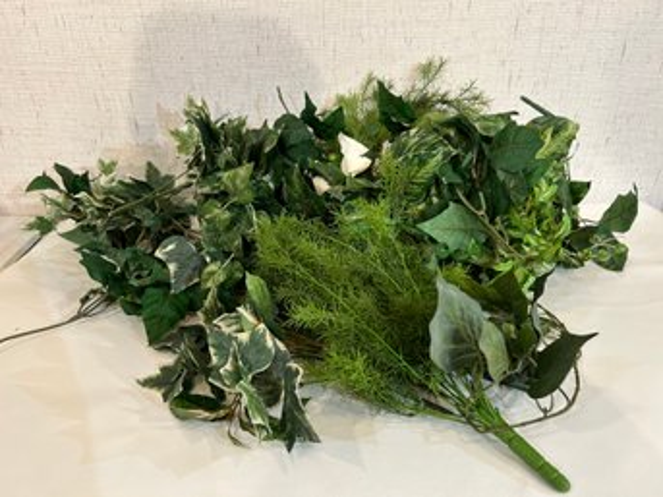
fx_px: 498
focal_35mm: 26
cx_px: 332
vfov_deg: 53.0
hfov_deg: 67.3
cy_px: 248
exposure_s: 1/60
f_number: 1.5
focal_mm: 5.7
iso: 64
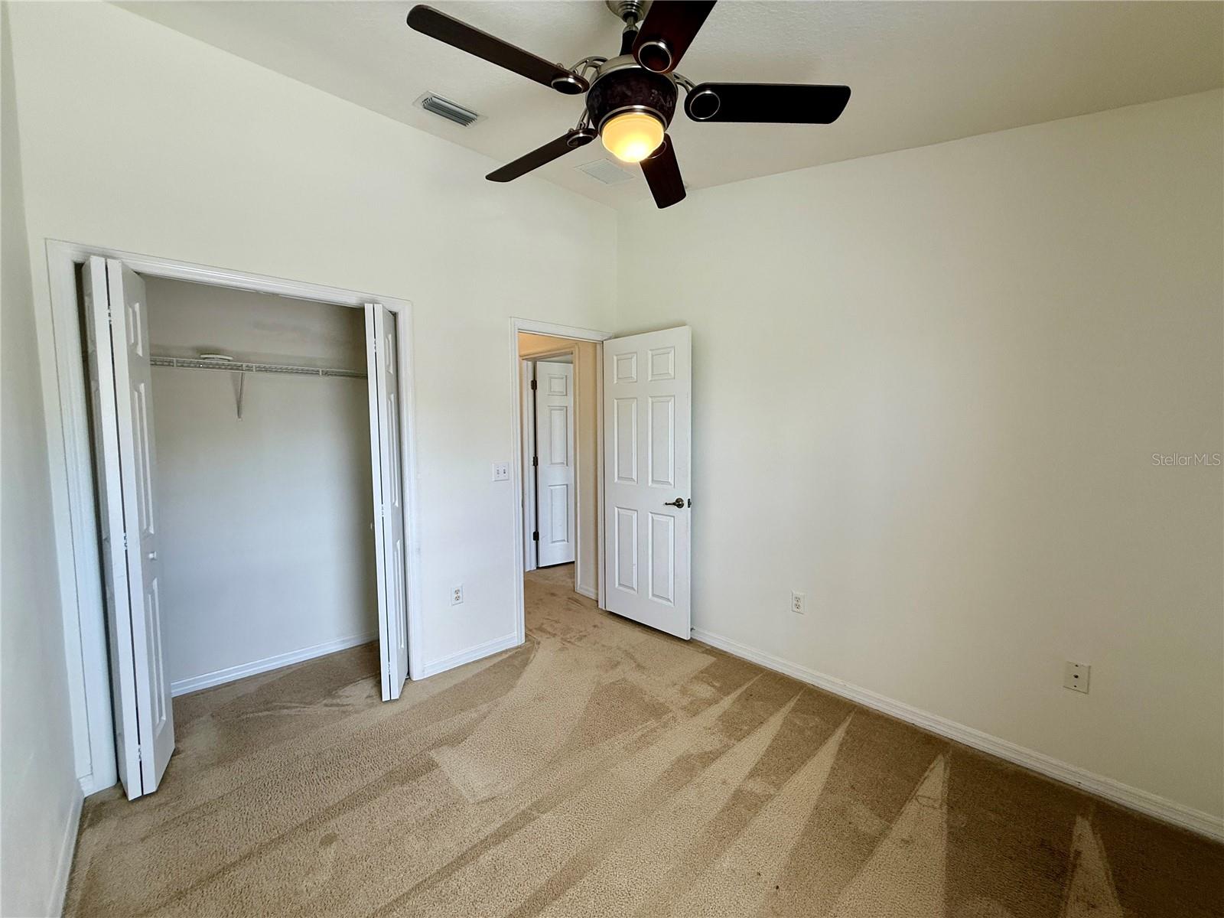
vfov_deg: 85.7
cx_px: 612
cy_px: 459
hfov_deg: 102.1
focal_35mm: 14
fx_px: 495
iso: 125
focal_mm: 2.22
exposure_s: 1/120
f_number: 2.2
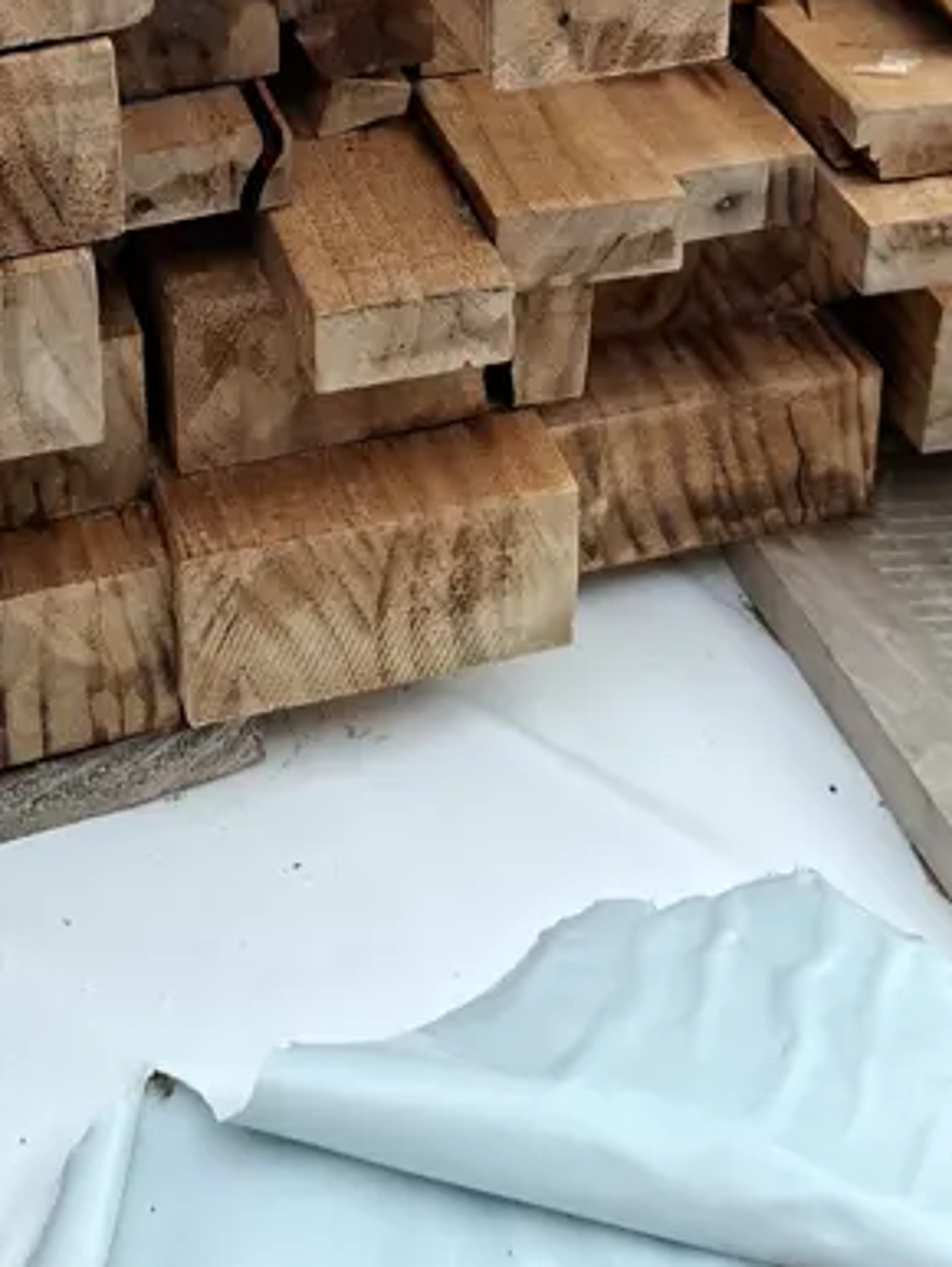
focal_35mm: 61
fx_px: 2234
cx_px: 358
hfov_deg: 24.0
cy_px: -174
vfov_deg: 28.4
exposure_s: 1/355
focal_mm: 5.54
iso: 50
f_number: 1.8
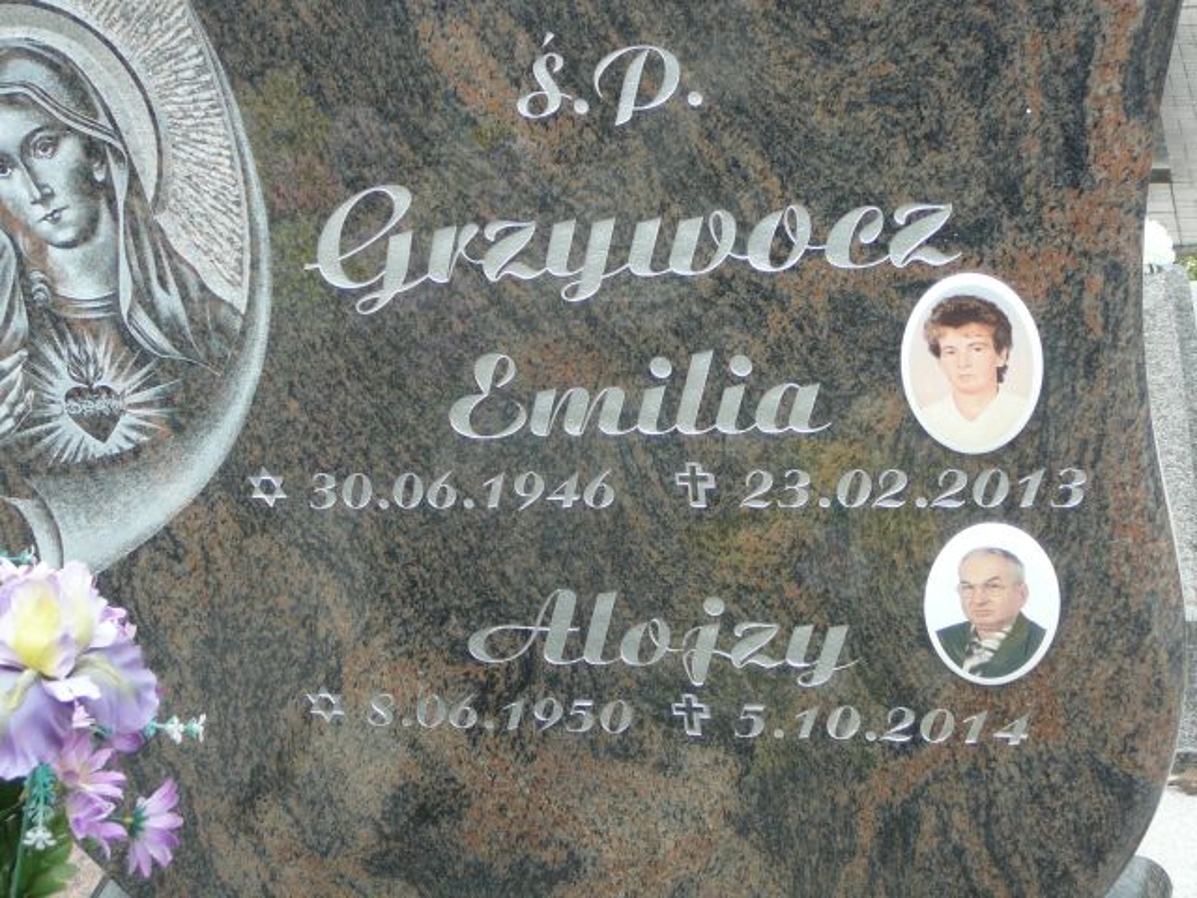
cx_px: 598
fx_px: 1902
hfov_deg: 34.9
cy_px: 449
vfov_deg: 26.6
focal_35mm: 55
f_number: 3.5
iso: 100
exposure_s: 1/40
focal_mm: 8.2
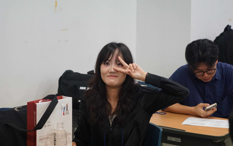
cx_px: 117
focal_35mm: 108
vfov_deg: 12.1
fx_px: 686
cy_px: 75
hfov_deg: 19.3
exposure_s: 1/500
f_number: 2.8
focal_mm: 70
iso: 3200
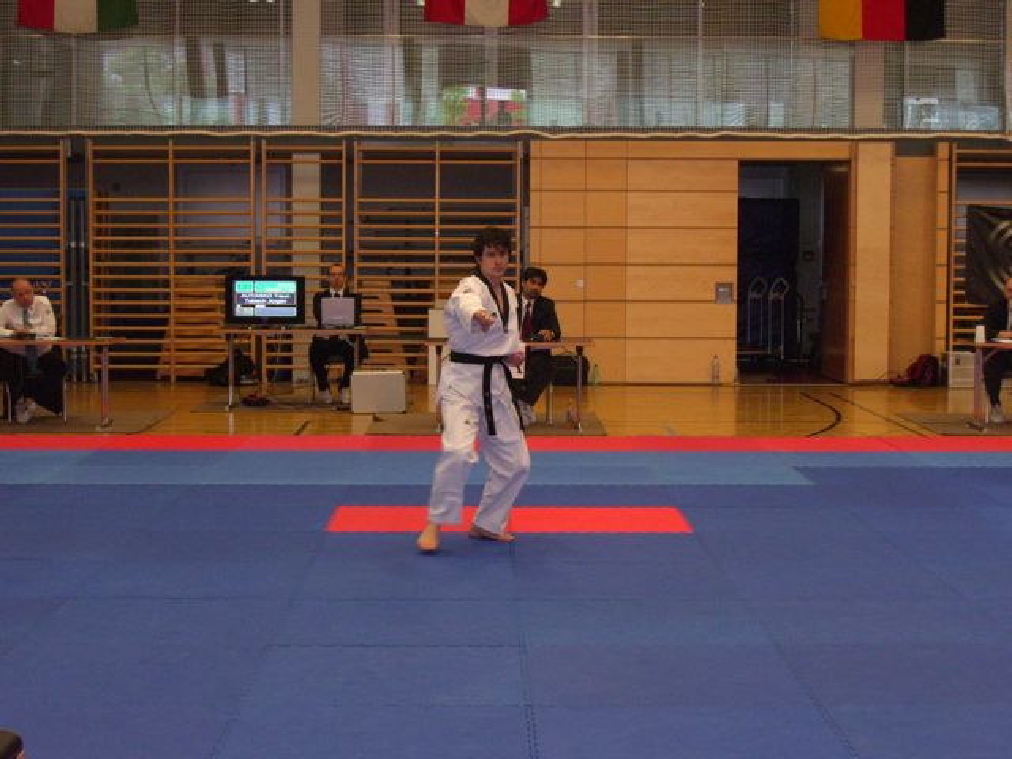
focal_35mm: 68
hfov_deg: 28.6
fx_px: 1988
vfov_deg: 21.6
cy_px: 380
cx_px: 506
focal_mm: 14.2
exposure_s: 1/60
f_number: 4
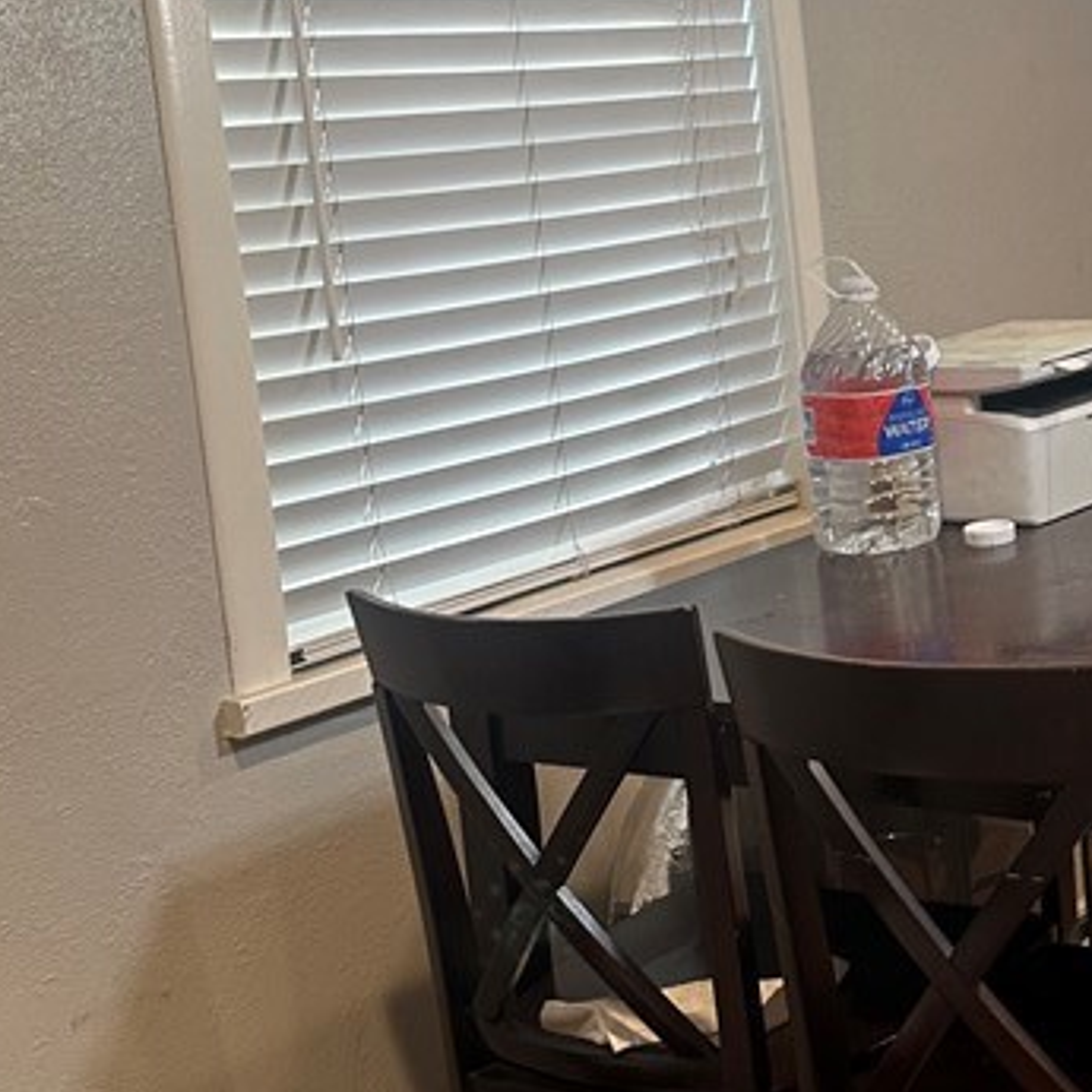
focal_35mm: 63
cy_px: 364
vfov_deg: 27.1
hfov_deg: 26.4
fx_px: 2248
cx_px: 972
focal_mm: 6.86
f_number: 1.78
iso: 160
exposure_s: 1/60
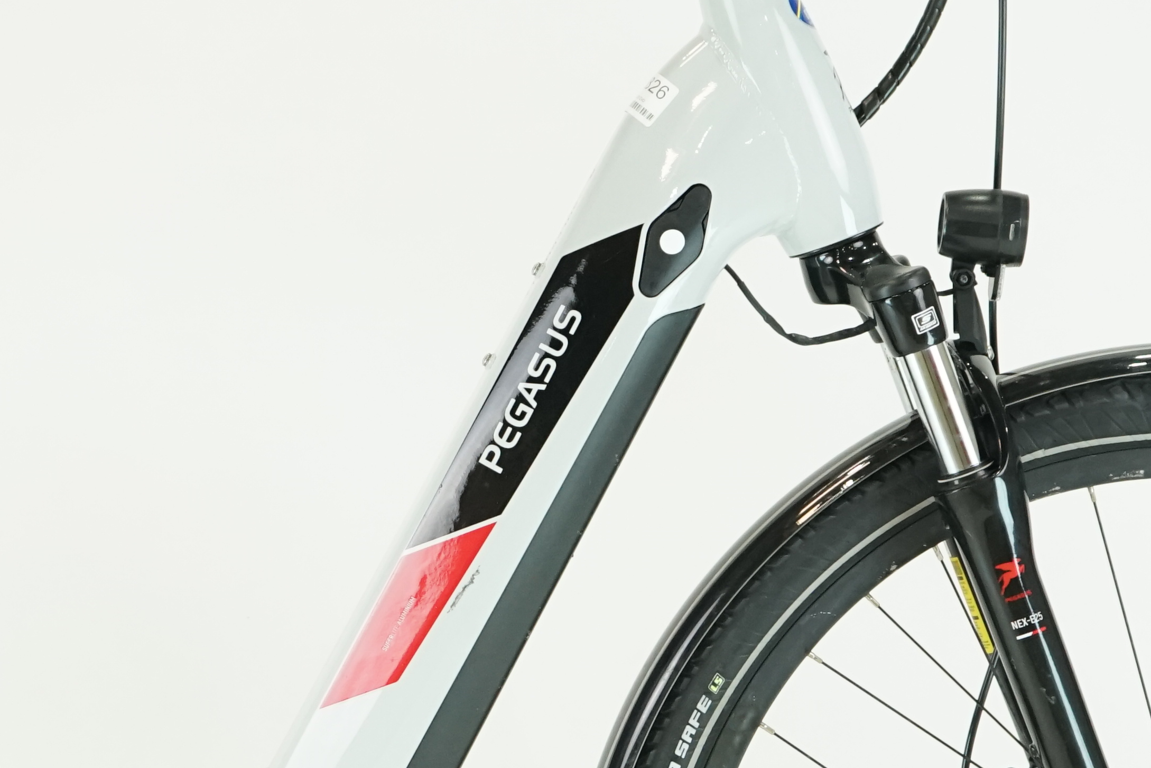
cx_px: 249
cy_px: 573
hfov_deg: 13.0
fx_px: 5019
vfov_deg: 8.7
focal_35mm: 157
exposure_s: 1/200
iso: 1600
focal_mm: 57
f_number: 5.6
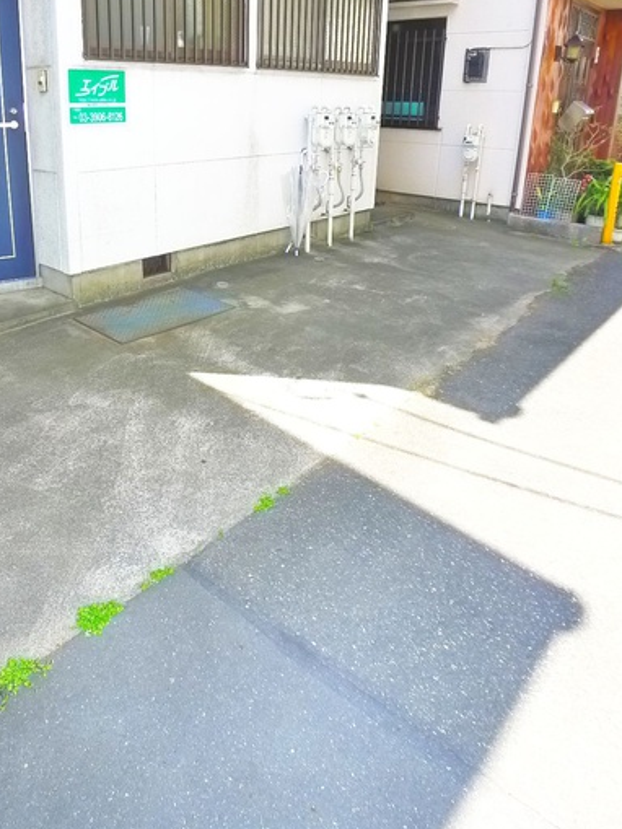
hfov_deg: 42.4
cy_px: 314
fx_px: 790
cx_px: 204
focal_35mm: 33
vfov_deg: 54.8
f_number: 2.8
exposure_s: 1/250
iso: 400
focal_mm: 5.1
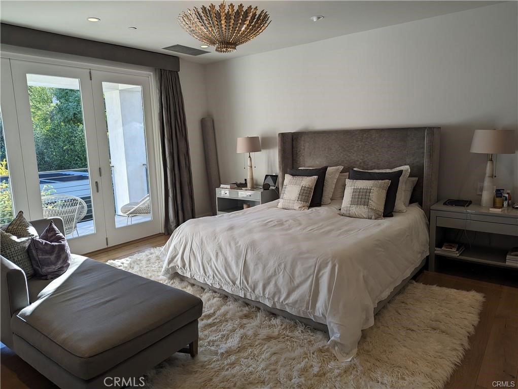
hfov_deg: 71.5
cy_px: 194
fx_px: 360
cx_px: 259
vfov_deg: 56.9
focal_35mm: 24
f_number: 1.85
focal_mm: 6.81
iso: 38
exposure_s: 1/191
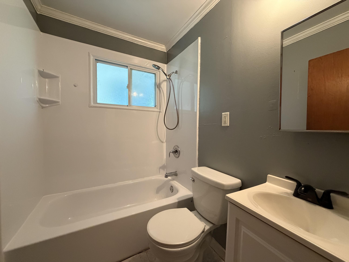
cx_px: 174
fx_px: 141
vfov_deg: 85.7
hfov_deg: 102.1
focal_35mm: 14
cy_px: 131
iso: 640
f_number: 2.2
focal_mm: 2.22
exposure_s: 1/60
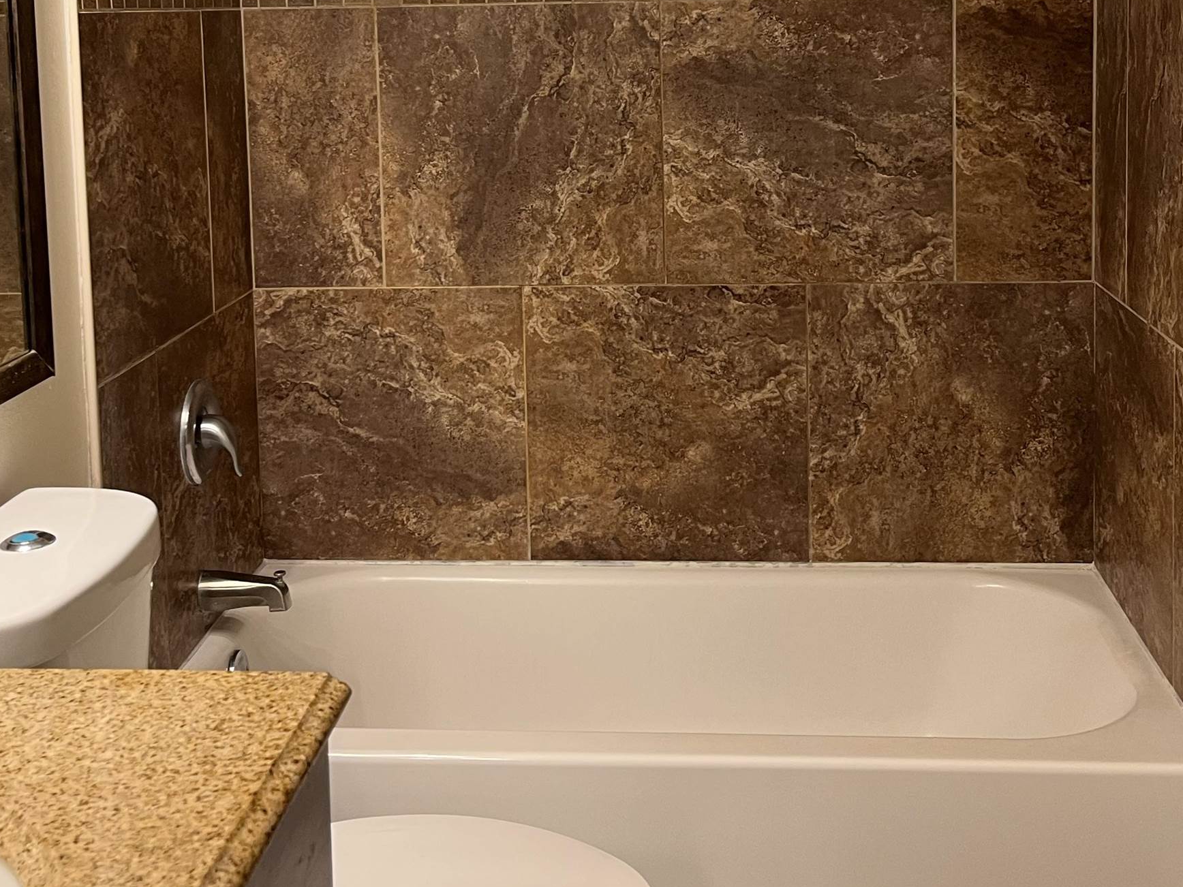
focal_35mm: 46
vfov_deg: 30.5
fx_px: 1572
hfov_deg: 41.2
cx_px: 616
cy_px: 143
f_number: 1.6
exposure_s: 1/60
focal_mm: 5.1
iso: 100
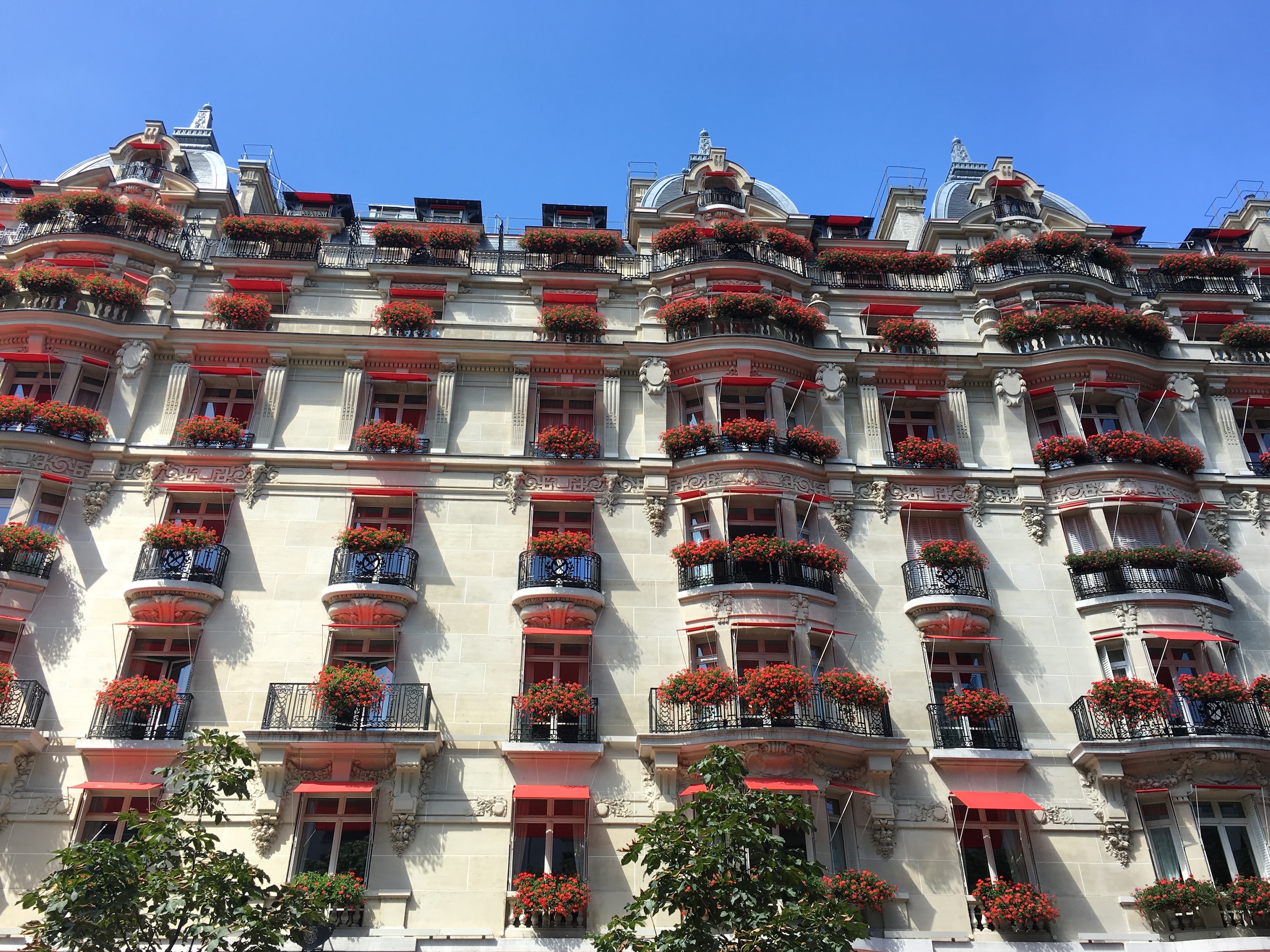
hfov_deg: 60.0
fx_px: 1101
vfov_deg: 46.8
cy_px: 476
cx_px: 642
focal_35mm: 30
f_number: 2.2
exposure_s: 1/513
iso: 25
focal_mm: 4.15
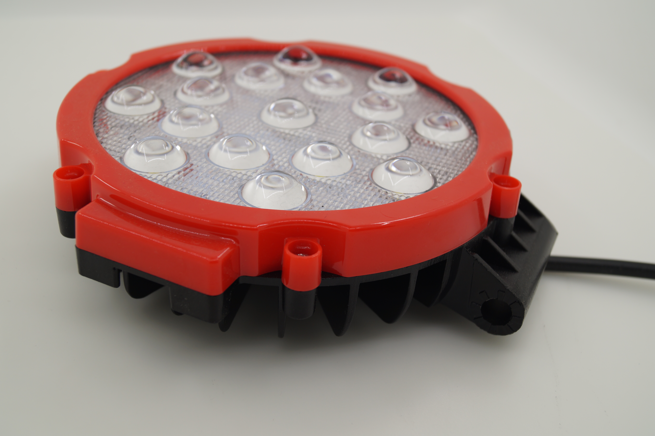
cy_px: 218
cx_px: 328
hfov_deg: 46.4
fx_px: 764
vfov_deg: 31.9
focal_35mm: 42
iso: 100
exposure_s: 1/250
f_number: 5.6
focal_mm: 28
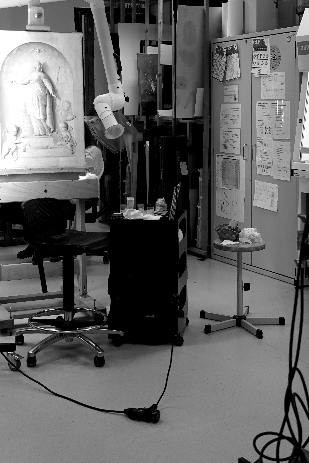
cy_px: 128
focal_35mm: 57
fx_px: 734
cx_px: 115
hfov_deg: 23.7
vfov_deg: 34.5
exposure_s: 1/160
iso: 400
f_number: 4
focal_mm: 35
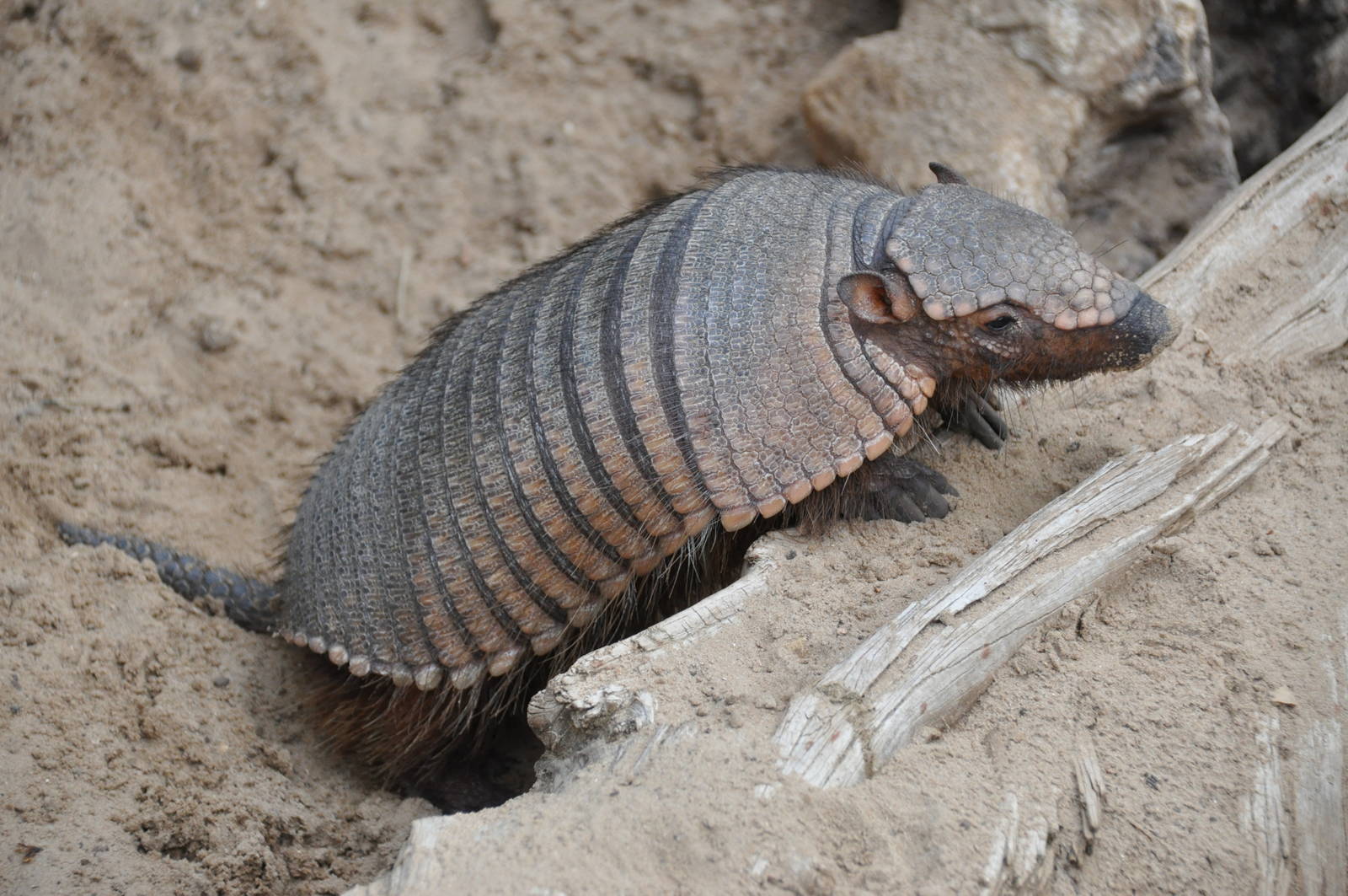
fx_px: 7574
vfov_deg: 6.8
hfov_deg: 10.2
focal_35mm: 202
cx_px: 674
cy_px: 448
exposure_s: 1/640
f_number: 6.3
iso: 1000
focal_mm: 135
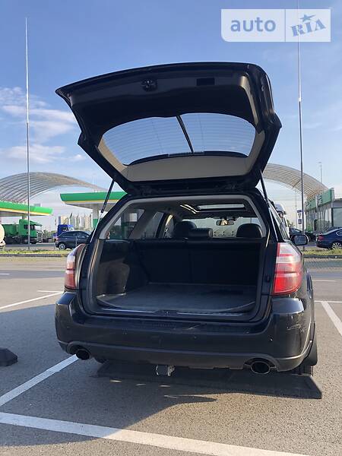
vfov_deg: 63.4
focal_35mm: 28
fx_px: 369
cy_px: 228
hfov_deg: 49.7
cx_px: 171
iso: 20
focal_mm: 4
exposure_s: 1/448
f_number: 1.8
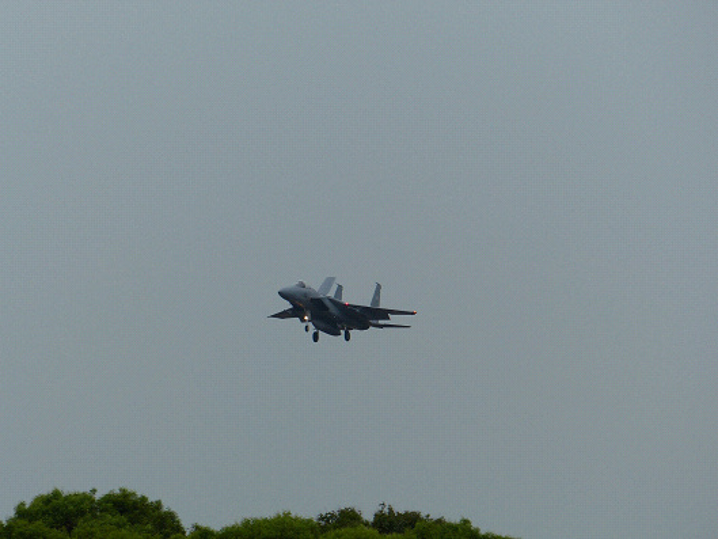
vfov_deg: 3.9
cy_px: 270
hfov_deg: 5.2
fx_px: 7863
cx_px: 359
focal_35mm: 379
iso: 100
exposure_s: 1/800
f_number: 4
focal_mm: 68.1
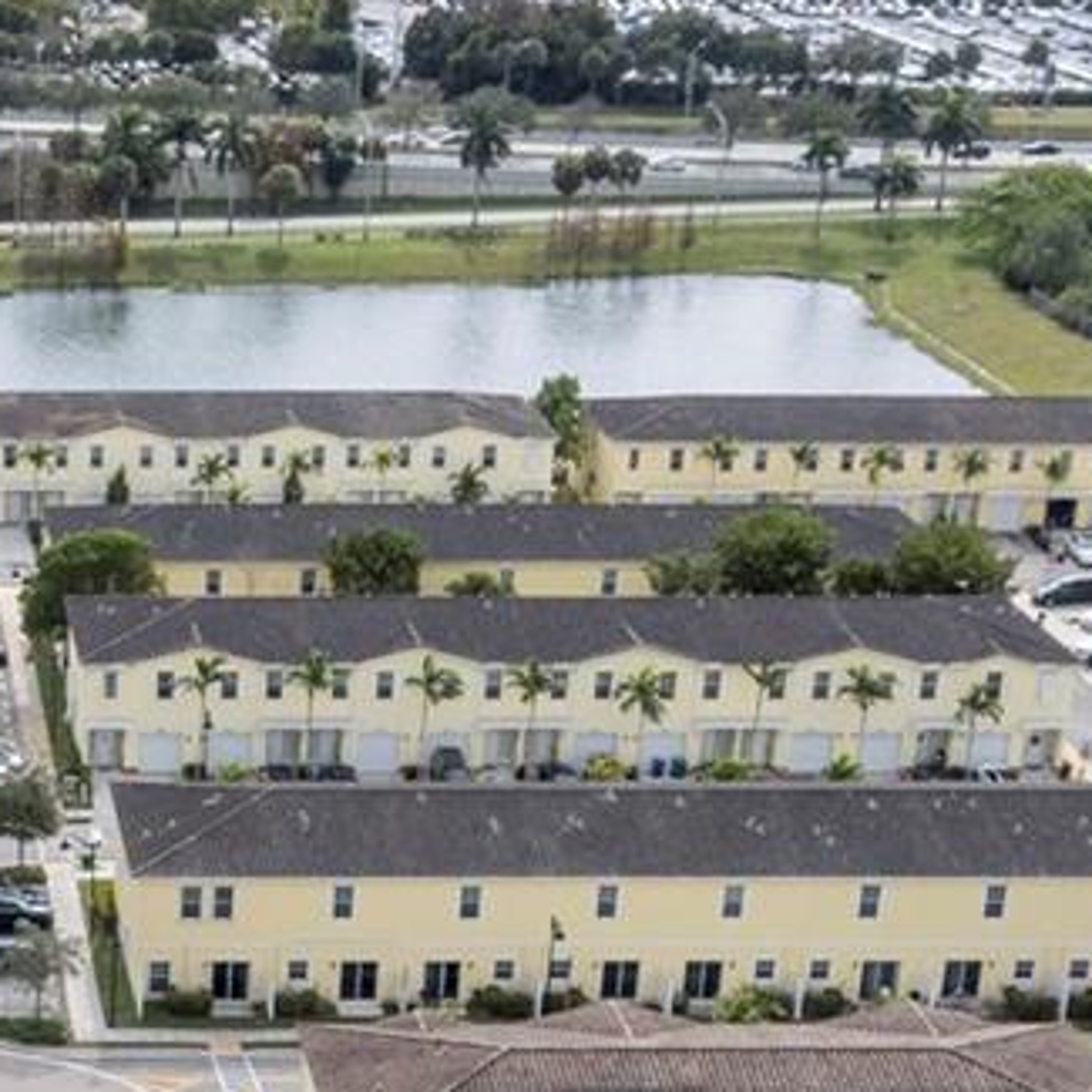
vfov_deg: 17.9
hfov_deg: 18.1
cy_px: 1339
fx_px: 3284
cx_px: -148
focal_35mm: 92
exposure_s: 1/2500
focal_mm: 8.38
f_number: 2.8
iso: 140
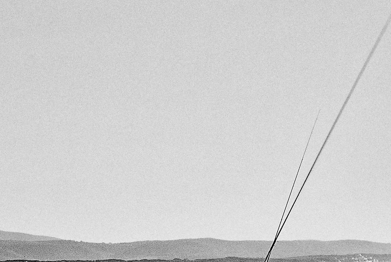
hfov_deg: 8.2
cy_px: 214
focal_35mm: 249
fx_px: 2701
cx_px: 526
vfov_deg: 5.5
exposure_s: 1/20
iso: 200
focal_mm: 55
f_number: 22
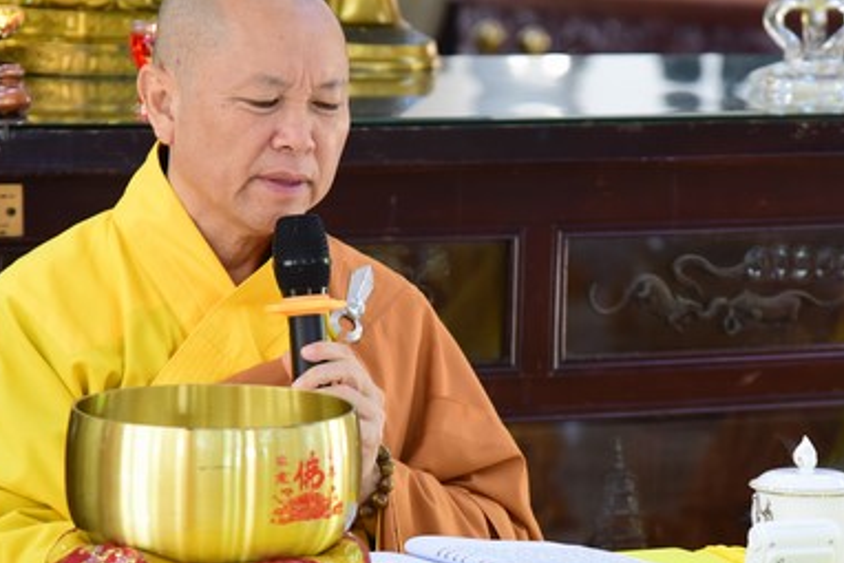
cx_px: 544
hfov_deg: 10.1
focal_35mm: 204
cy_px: 265
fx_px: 4784
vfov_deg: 6.7
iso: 2000
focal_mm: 120
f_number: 5
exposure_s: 1/50
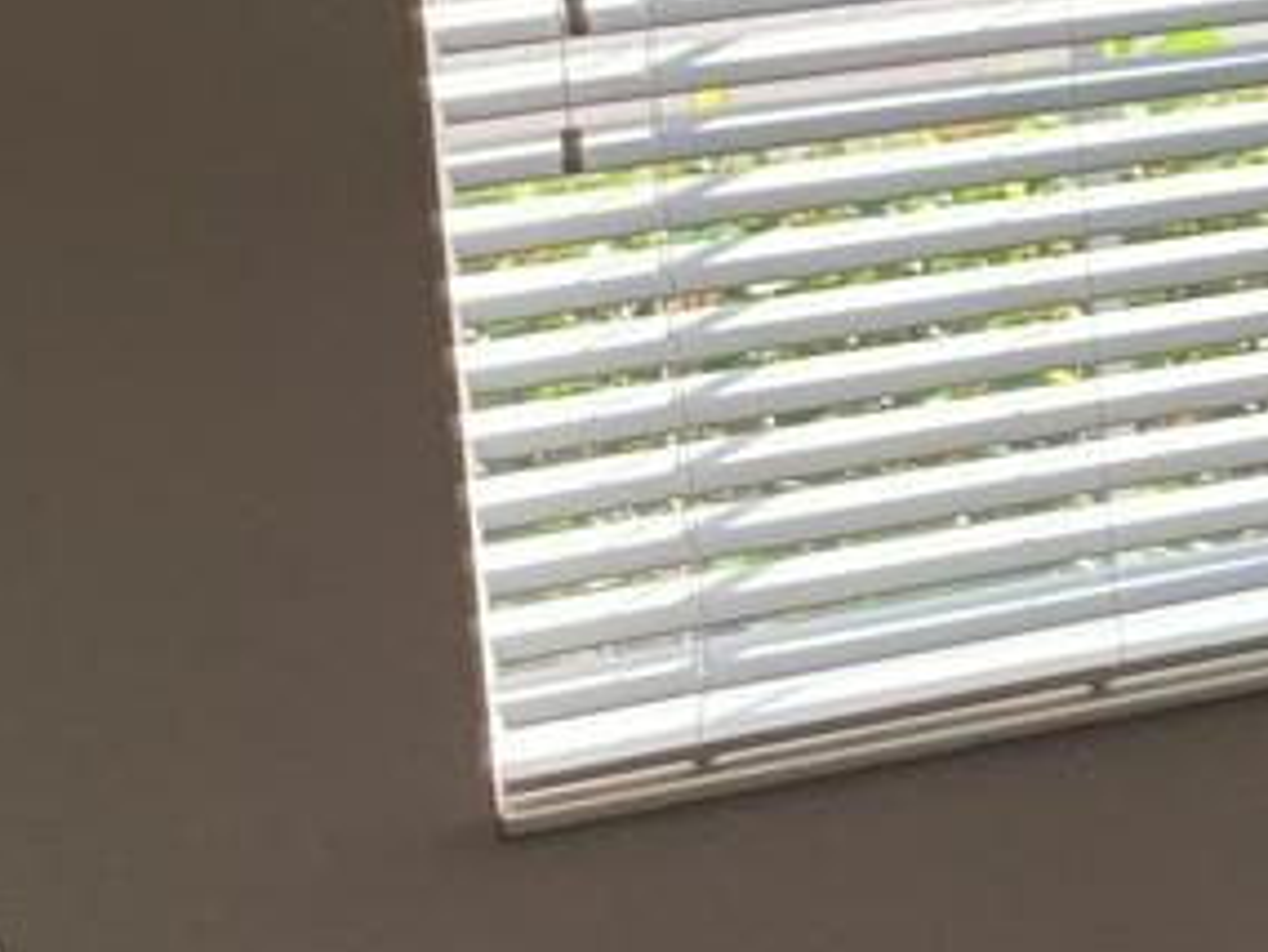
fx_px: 5350
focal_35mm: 146
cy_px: -289
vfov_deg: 10.0
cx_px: 3372
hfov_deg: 10.8
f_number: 1.8
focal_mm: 4.25
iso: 25
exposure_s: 1/238
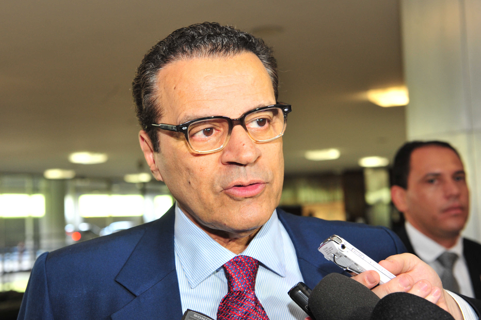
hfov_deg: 33.9
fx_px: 788
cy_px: 150
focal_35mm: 59
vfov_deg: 23.0
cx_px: 198
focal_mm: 50
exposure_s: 1/60
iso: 800
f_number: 5.6
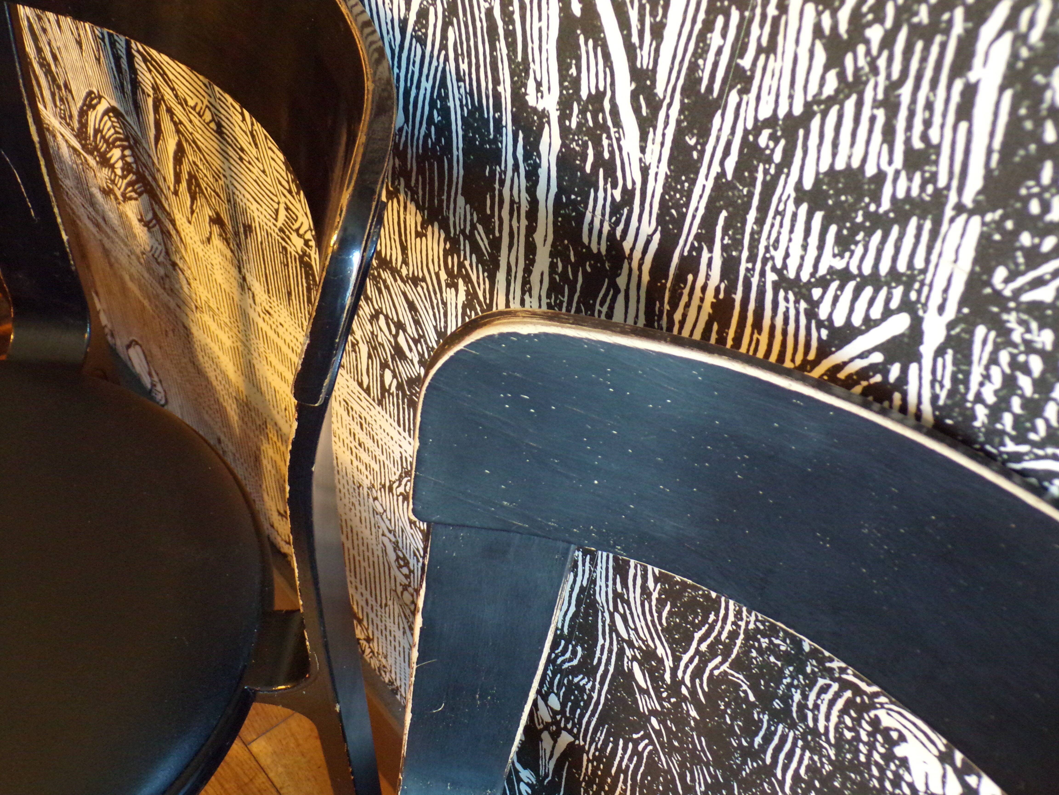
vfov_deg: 44.2
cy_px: 398
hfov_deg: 56.8
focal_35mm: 32
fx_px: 979
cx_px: 530
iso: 400
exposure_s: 1/8
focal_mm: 5.8
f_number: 3.2
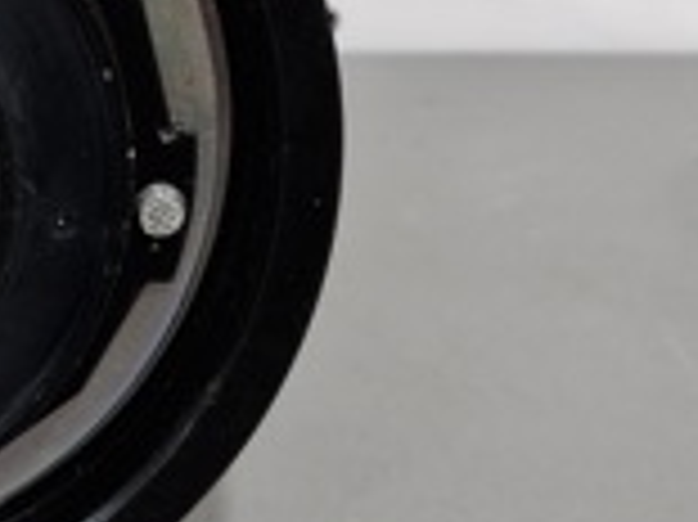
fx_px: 1914
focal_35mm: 95
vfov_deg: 15.1
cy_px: -58
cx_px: -108
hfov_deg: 19.6
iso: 50
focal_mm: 5.54
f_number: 1.8
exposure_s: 1/100
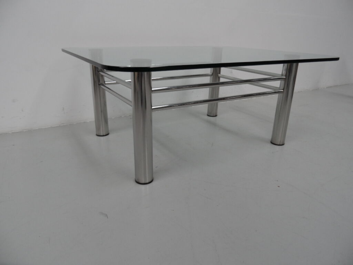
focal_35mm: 24
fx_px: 245
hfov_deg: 71.6
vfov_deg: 56.8
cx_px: 176
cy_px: 132
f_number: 3.2
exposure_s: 1/125
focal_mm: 3.9
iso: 80
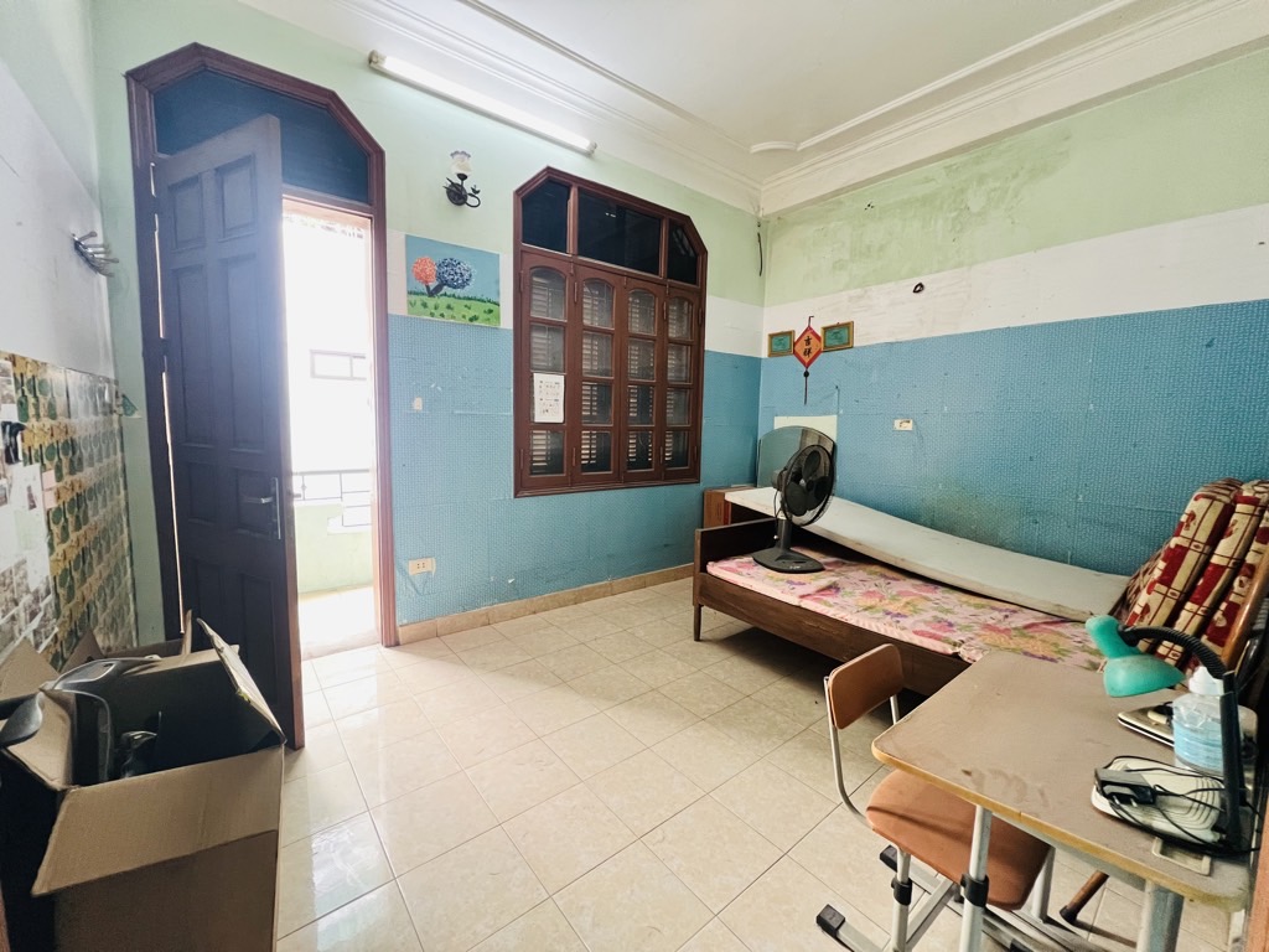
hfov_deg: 106.2
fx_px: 477
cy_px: 476
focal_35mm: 13
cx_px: 634
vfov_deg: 89.9
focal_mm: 1.57
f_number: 1.8
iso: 320
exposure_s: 1/60
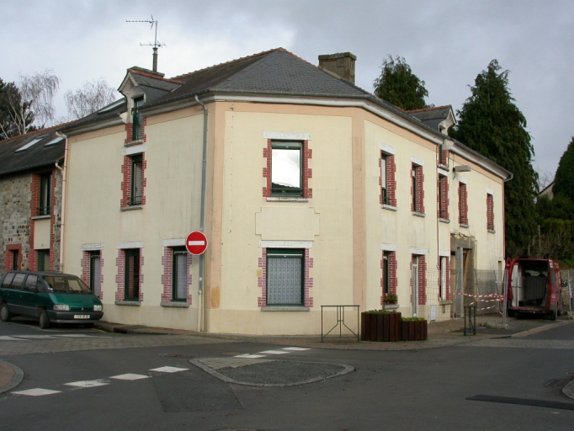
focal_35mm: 45
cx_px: 287
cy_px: 216
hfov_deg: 42.1
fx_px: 746
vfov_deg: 32.2
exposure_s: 1/180
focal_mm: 9.5
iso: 100
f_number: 6.3
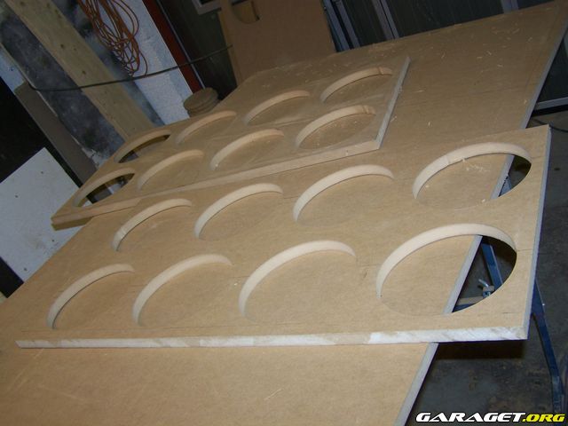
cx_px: 284
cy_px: 213
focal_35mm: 38
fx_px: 624
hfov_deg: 49.0
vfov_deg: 37.7
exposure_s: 1/60
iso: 80
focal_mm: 6.3
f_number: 2.8
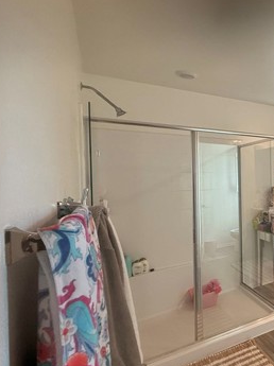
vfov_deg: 67.4
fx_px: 275
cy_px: 182
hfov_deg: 39.4
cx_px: 324
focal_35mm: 26
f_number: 2.2
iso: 250
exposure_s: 1/120
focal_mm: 2.22
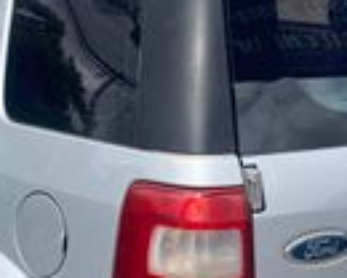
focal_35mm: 92
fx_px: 945
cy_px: 61
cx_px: 163
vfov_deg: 16.6
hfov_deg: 20.8
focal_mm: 4.25
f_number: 1.8
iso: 32
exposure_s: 1/1898
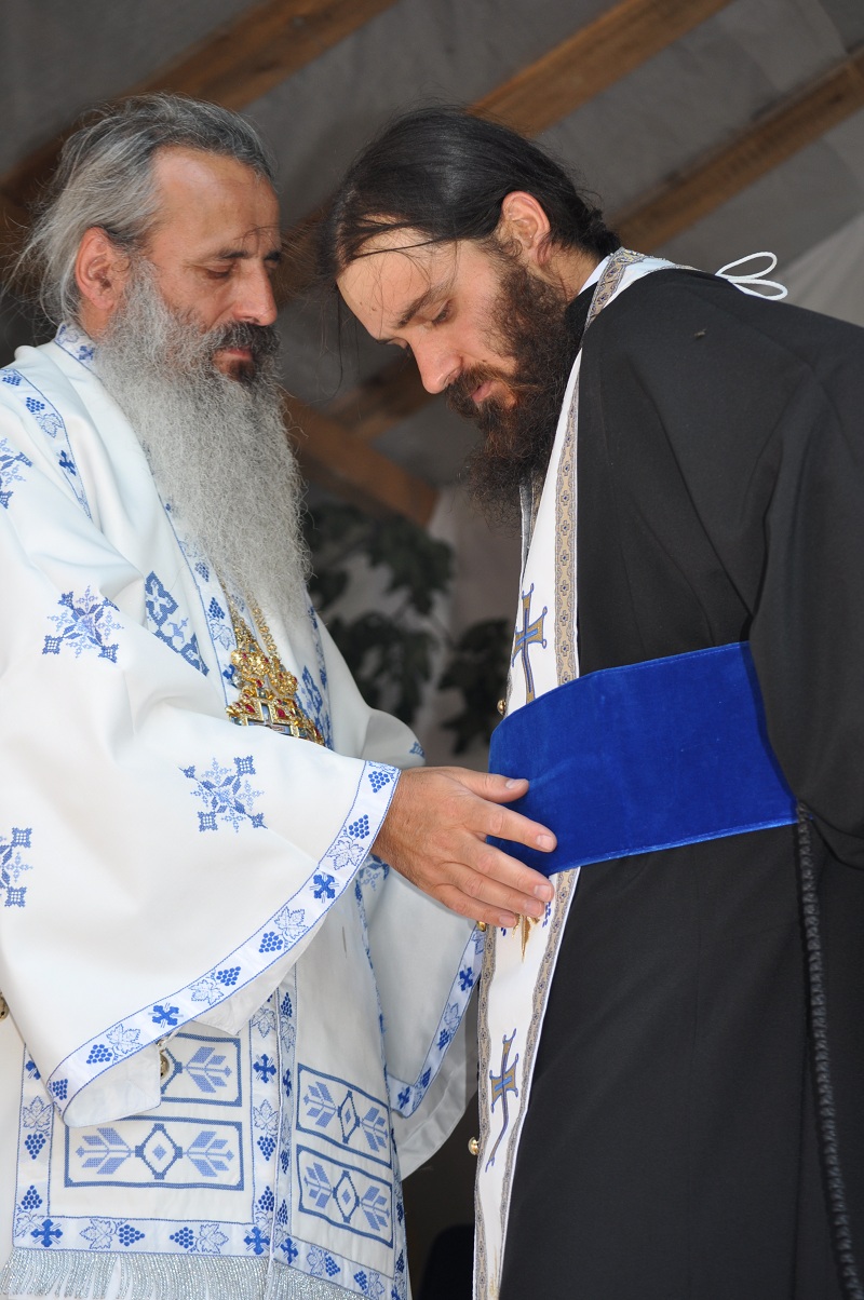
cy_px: 650
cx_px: 432
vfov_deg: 24.6
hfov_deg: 16.5
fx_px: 2977
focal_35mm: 82
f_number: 4.5
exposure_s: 1/200
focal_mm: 55
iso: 200
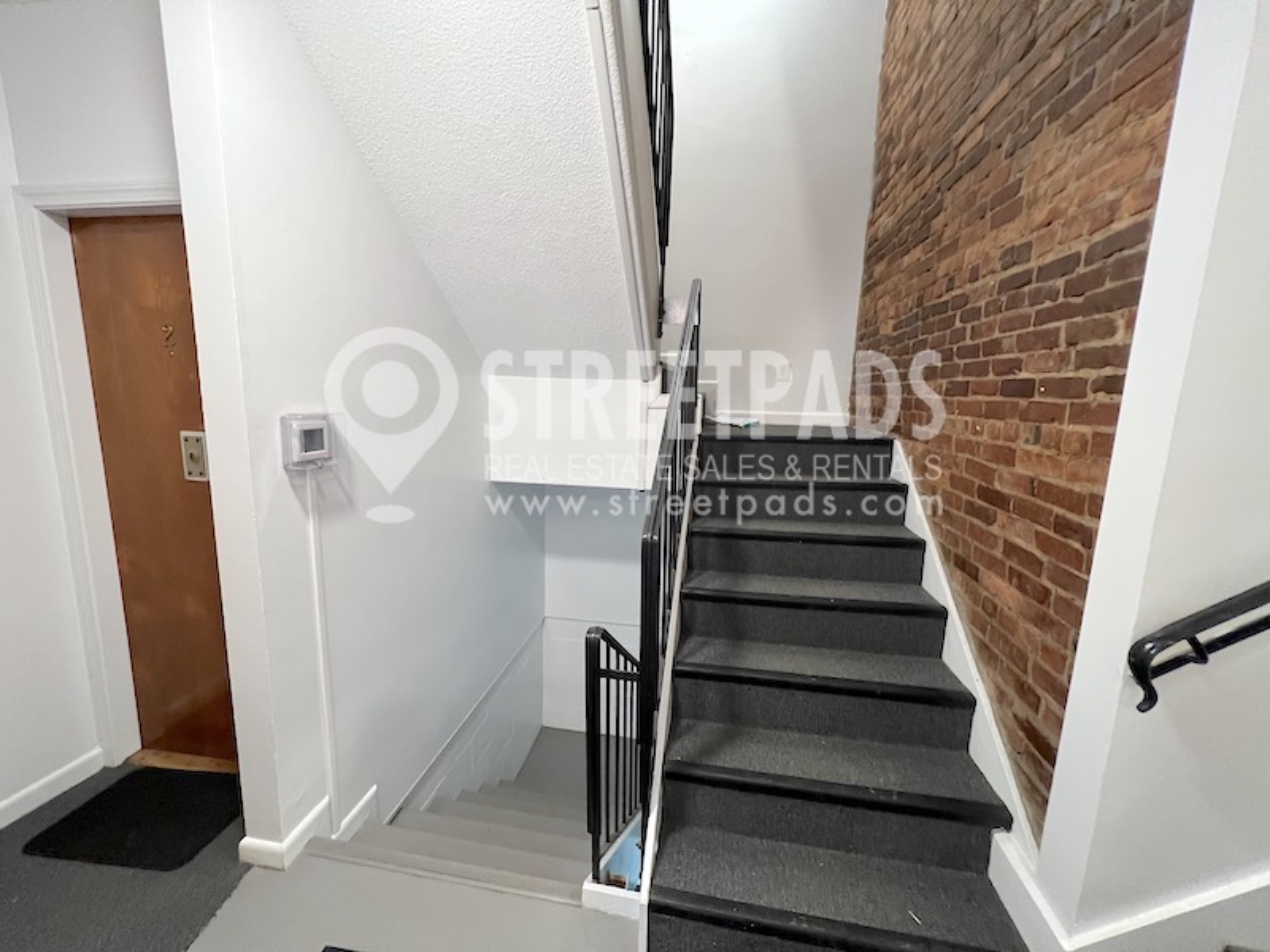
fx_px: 477
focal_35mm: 13
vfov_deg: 89.9
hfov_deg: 106.2
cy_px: 476
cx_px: 635
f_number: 1.8
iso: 500
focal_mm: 1.57
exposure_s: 1/60
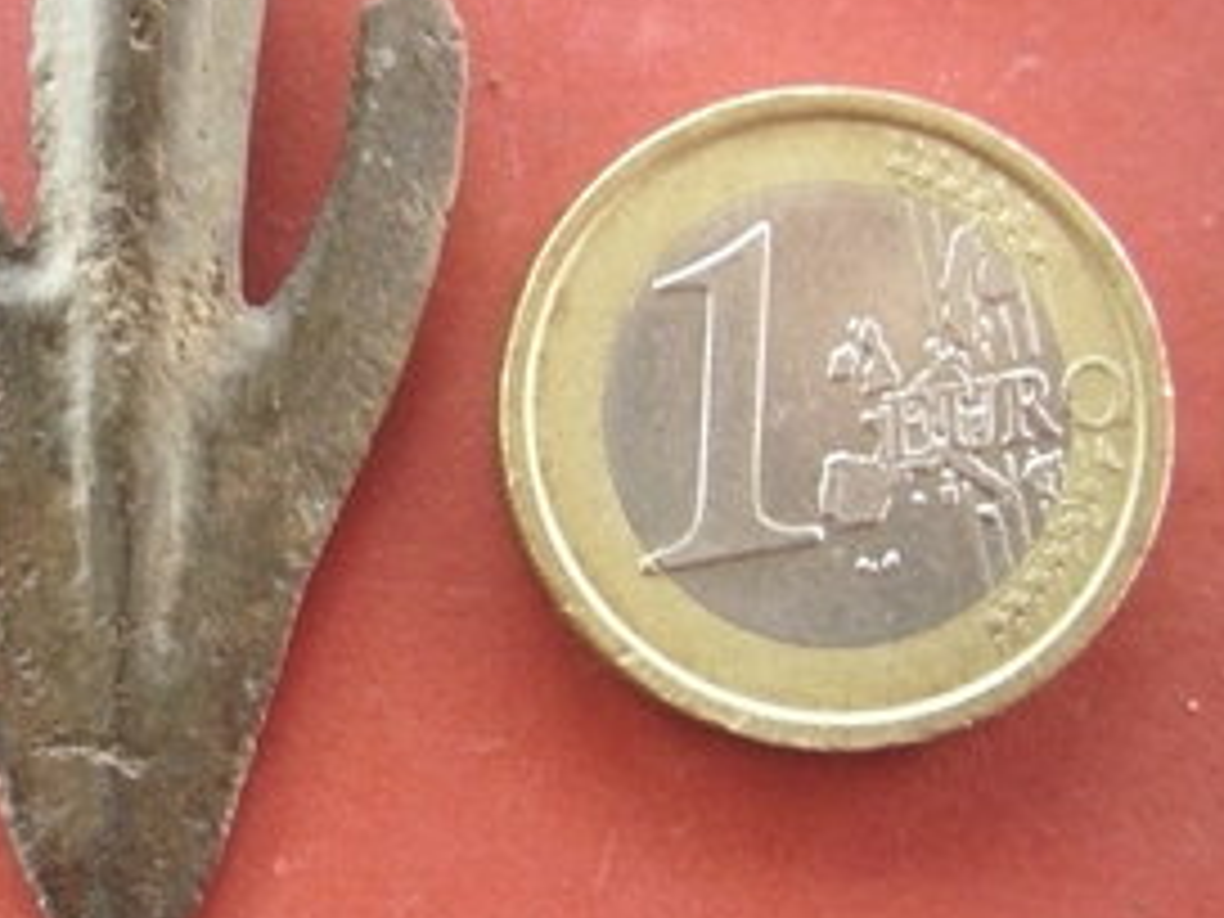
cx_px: 284
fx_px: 2015
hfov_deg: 33.0
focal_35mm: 57
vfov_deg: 25.6
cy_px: 340
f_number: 2.8
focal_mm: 6.2
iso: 200
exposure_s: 1/60
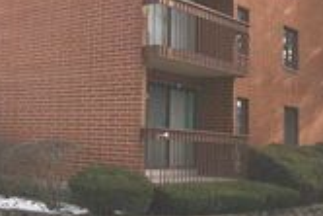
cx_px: 19
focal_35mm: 55
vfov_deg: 24.6
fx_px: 494
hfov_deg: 33.8
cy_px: 82
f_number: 5
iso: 100
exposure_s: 1/400
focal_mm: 13
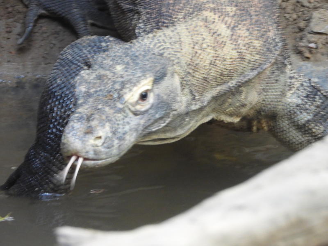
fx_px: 4738
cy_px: 123
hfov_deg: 4.0
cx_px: 164
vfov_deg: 3.0
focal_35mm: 500
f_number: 5
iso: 640
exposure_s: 1/60
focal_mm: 89.9
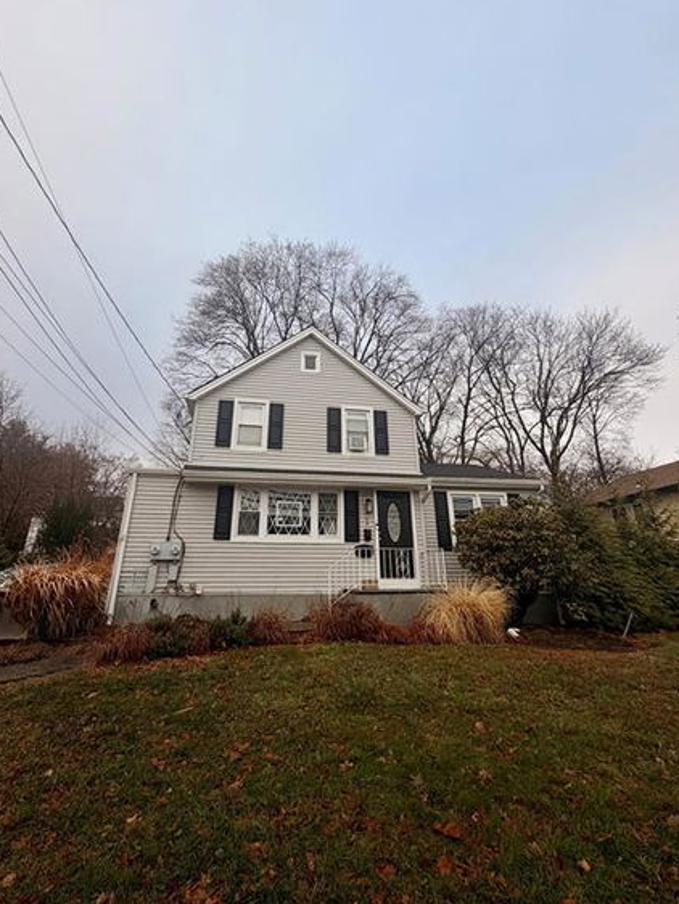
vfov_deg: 90.6
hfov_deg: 74.7
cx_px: 327
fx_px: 444
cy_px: 399
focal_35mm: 17
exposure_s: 1/770
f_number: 2.2
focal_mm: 2.22
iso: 40
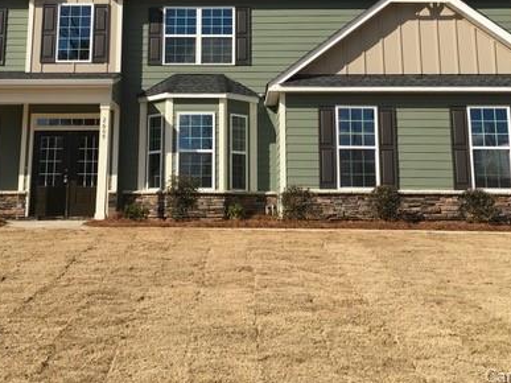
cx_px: 214
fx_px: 708
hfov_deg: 39.6
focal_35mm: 48
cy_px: 71
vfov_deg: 29.5
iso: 25
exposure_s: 1/2331
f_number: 2.2
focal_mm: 4.15
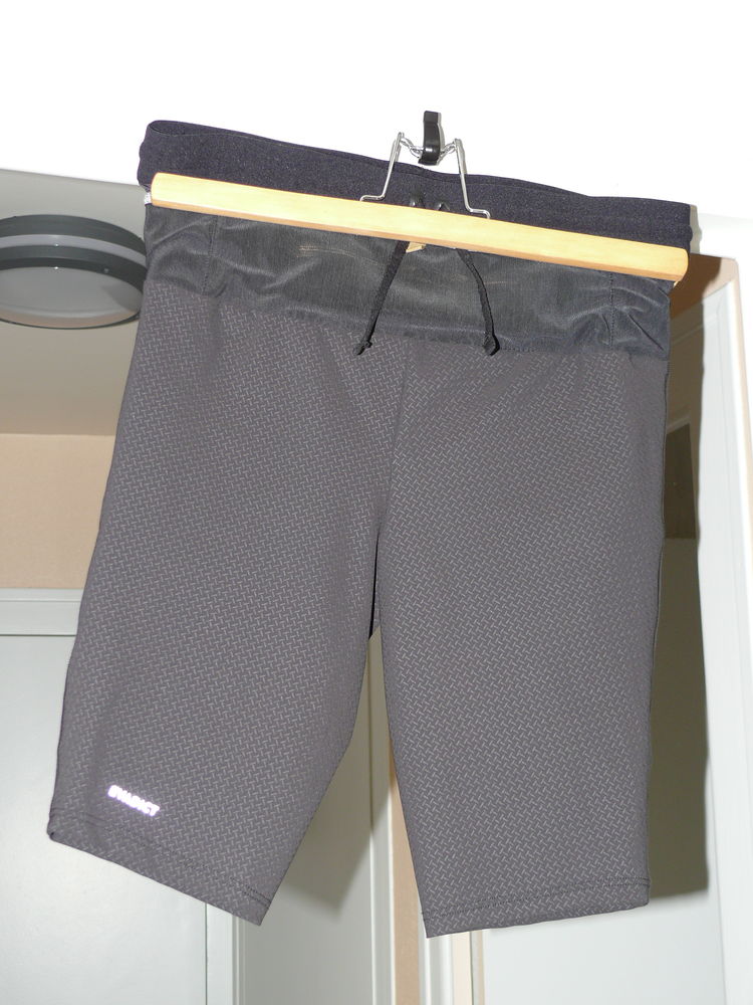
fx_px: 1595
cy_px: 502
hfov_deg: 26.6
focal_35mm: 55
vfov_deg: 34.9
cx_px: 376
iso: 100
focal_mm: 10.2
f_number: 3.2
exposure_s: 1/30
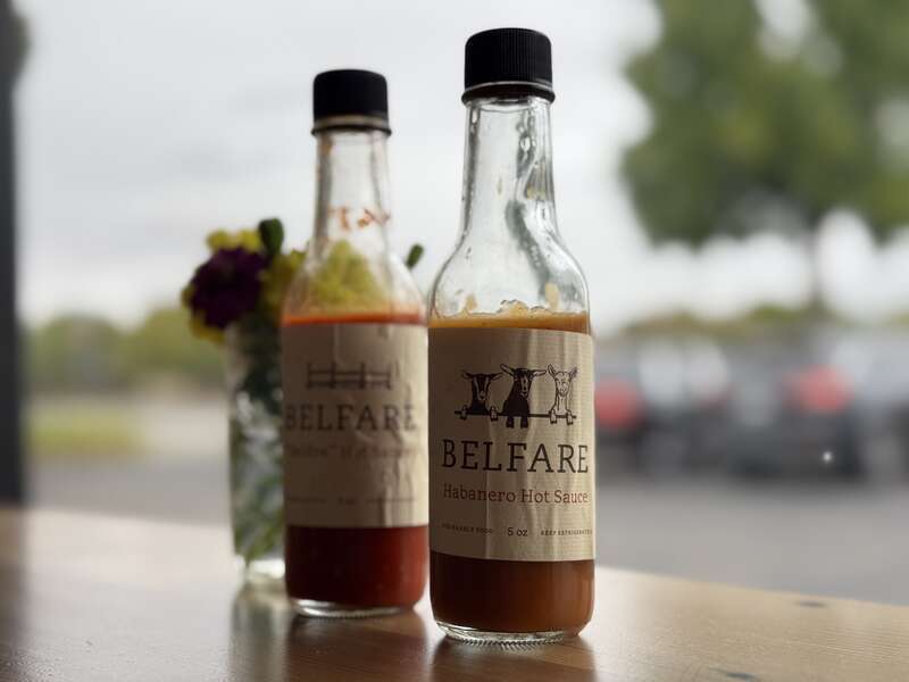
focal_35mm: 48
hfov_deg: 39.7
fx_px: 1260
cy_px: 341
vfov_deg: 30.3
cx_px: 454
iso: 64
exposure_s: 1/488
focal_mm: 6.76
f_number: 1.78
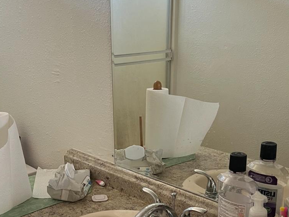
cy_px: 145
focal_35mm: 52
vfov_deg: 27.9
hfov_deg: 36.8
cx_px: 133
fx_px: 434
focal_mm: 5.7
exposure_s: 1/60
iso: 160
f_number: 1.5
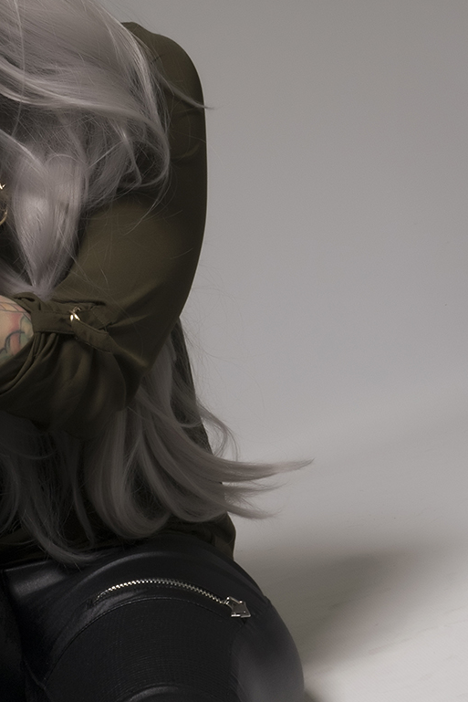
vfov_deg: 13.2
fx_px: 3040
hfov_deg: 8.8
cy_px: 445
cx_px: 8
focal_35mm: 156
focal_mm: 50
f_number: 20
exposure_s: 1/60
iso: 200
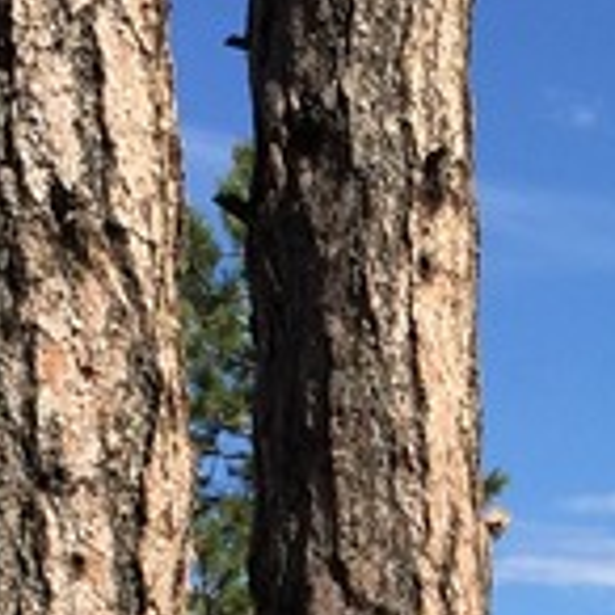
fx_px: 3518
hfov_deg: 9.7
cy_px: 952
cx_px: 956
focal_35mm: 175
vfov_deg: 9.7
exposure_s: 1/1980
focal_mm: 4.15
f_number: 2.2
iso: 32
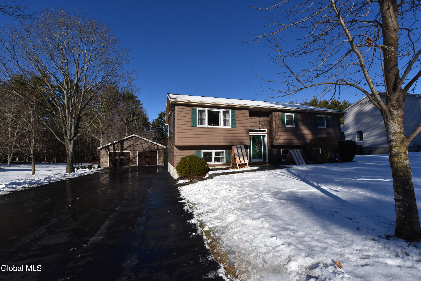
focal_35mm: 14
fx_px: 164
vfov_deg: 81.3
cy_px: 140
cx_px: 210
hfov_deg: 104.2
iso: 800
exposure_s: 1/1000
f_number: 16
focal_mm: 14
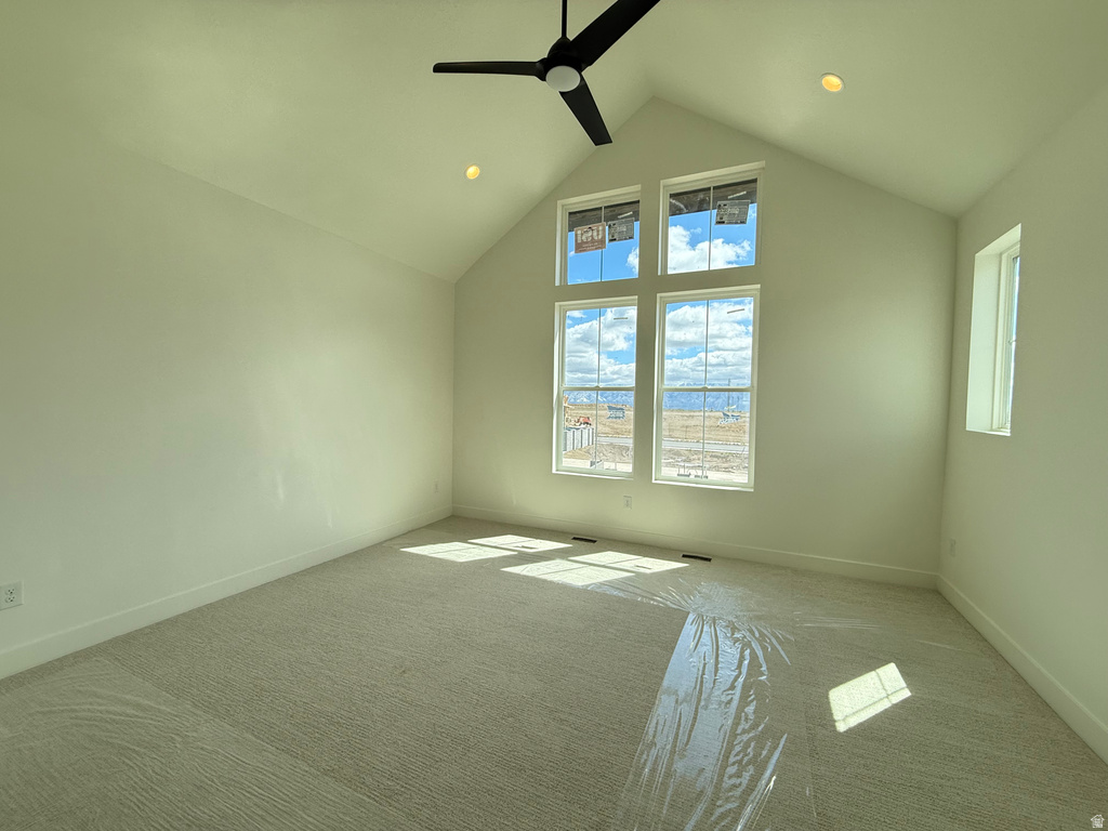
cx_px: 554
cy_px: 416
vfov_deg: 85.7
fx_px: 448
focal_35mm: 14
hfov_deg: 102.1
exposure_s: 1/527
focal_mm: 2.22
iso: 64
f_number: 2.2
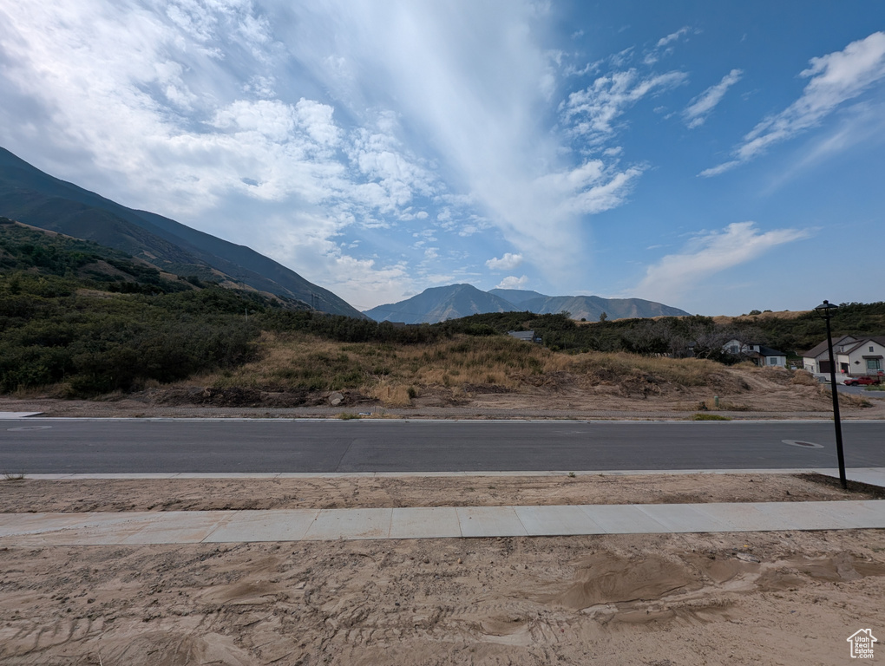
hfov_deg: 106.1
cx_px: 442
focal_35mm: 13
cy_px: 333
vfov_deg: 90.1
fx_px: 333
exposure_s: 1/3891
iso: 48
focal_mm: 1.95
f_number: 2.2
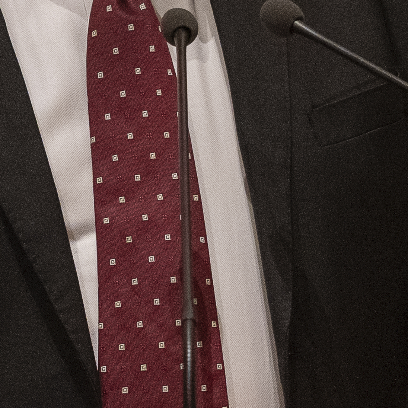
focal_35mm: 768
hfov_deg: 2.3
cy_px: 83
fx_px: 10241
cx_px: 98
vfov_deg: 2.3
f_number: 4
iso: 3200
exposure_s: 1/80
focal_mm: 120
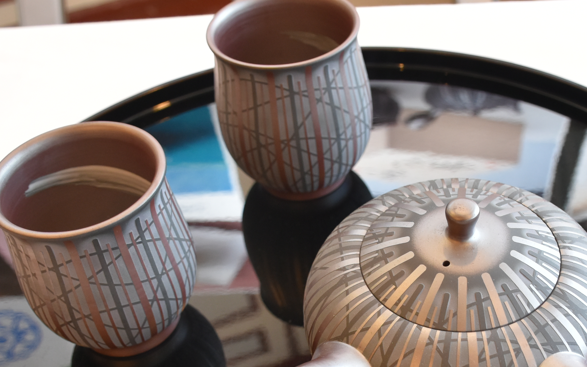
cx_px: 369
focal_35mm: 56
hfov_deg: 36.1
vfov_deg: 22.7
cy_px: 317
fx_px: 896
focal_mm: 18
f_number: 5
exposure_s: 1/100
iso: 800
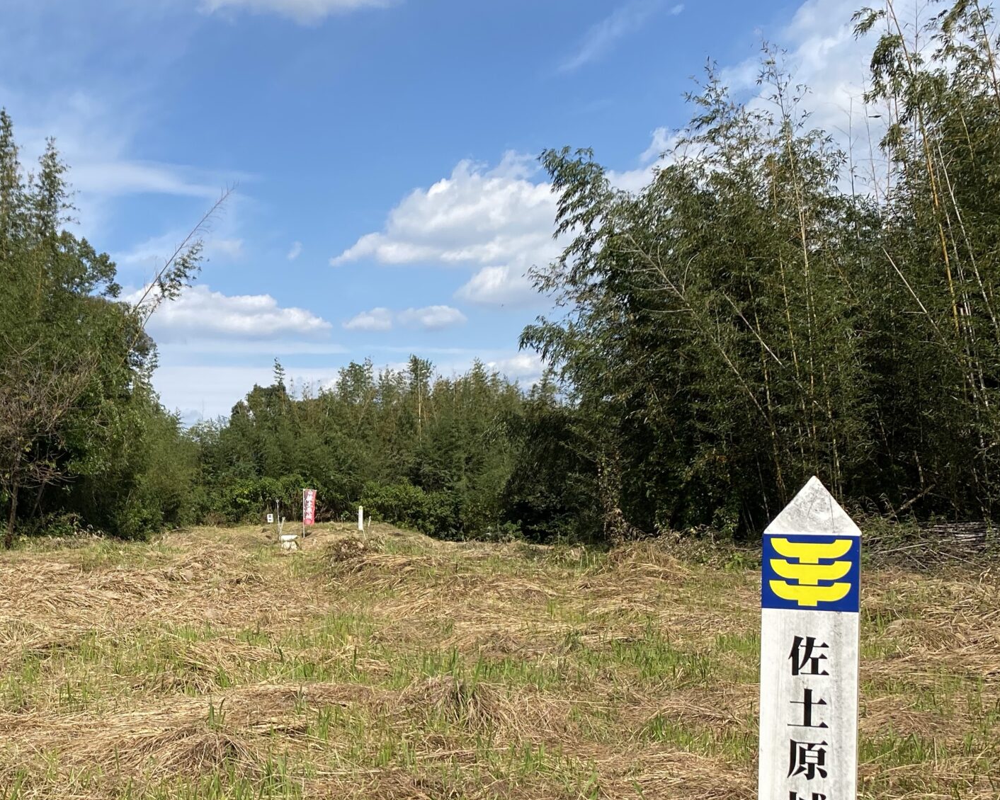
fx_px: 1362
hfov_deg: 38.8
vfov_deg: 32.3
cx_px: 203
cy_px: 566
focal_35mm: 46
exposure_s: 1/3401
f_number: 1.8
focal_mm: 4.25
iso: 32
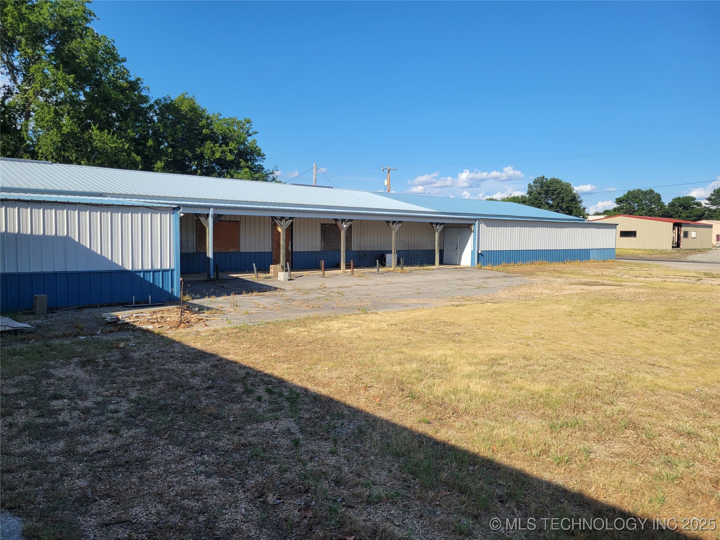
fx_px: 541
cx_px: 360
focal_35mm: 26
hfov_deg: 67.3
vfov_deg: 53.1
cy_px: 270
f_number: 1.8
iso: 40
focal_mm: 5.4
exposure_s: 1/2111
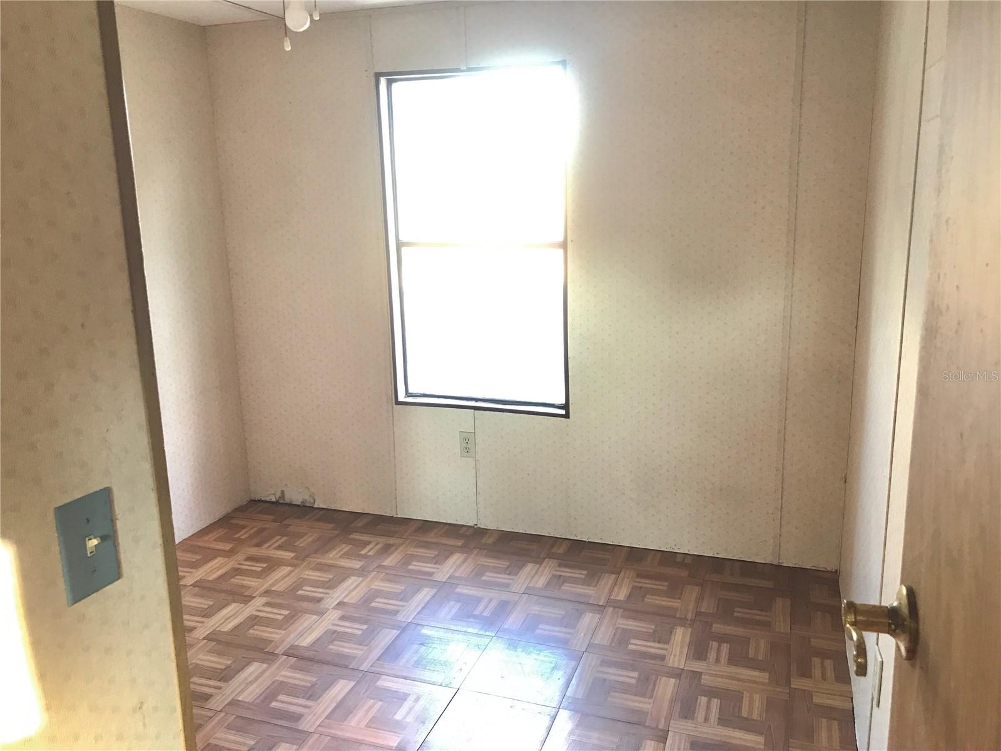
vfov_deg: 49.7
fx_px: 810
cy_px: 376
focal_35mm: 28
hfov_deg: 63.4
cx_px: 500
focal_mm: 3.99
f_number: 1.8
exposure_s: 1/20
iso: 40
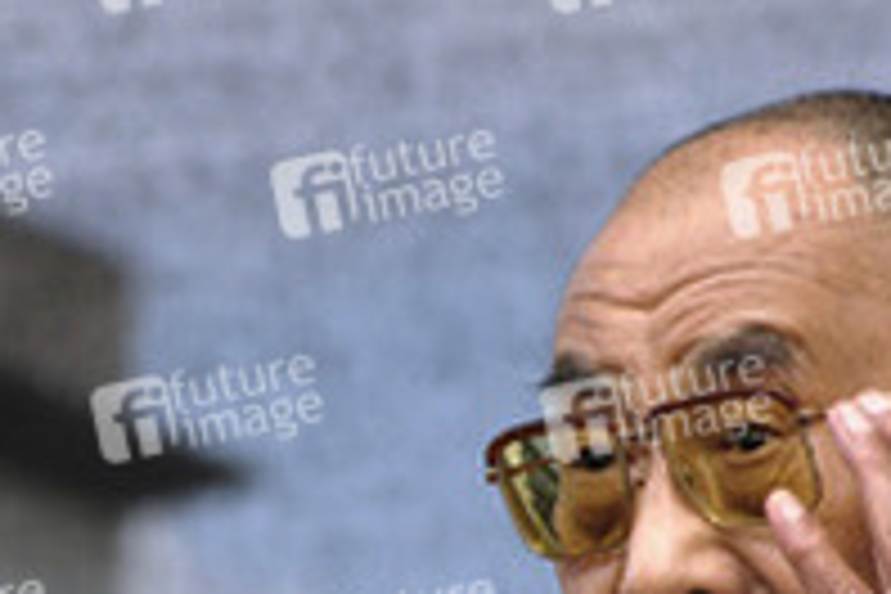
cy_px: 522
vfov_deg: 2.2
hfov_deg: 3.4
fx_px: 15220
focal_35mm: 615
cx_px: 268
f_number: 10
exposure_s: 1/160
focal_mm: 180
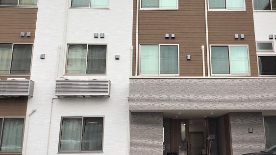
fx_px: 307
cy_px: 63
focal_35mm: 42
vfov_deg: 28.3
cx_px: 169
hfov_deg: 48.0
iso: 25
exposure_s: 1/203
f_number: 2.4
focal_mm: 3.3
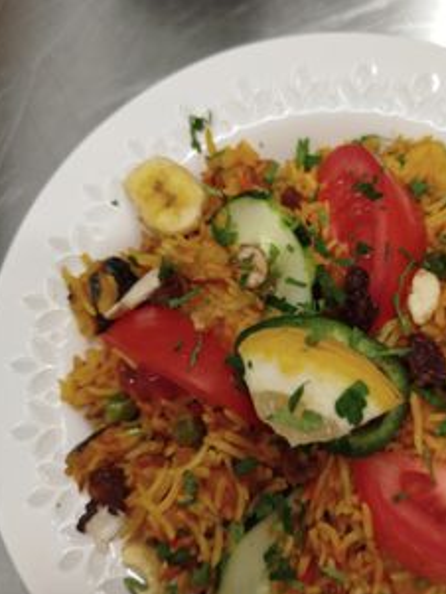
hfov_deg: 41.2
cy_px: 321
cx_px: 304
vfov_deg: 53.9
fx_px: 584
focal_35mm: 34
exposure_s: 1/33
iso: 125
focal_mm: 5.31
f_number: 1.7
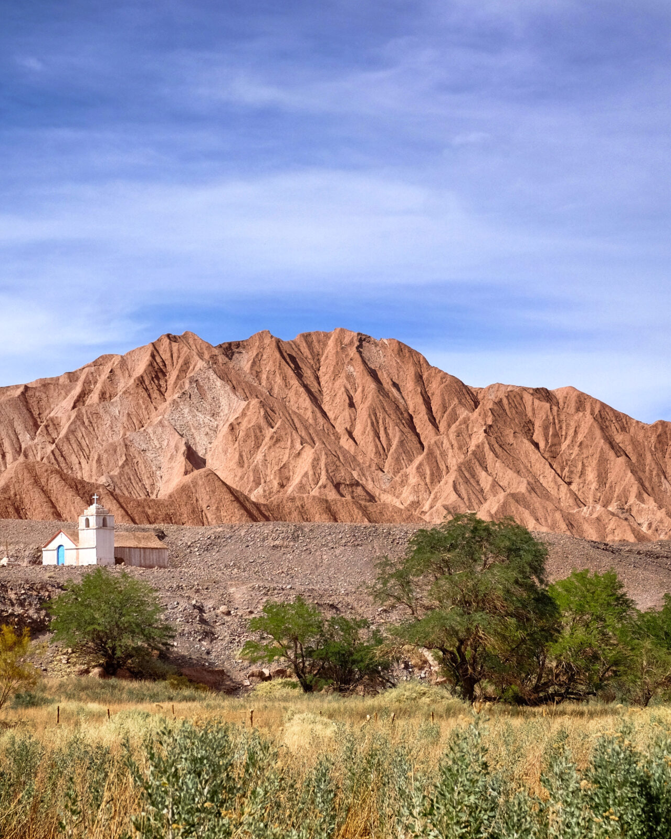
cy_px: 420
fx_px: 2905
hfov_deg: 13.2
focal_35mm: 117
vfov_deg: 16.4
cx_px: 251
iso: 200
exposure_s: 1/420
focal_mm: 55
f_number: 9
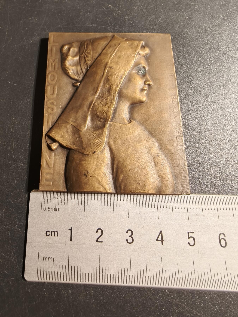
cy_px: 158
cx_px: 119
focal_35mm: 23
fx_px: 211
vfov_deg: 73.9
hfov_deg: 58.9
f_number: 2
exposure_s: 1/50
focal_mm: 2.32
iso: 160
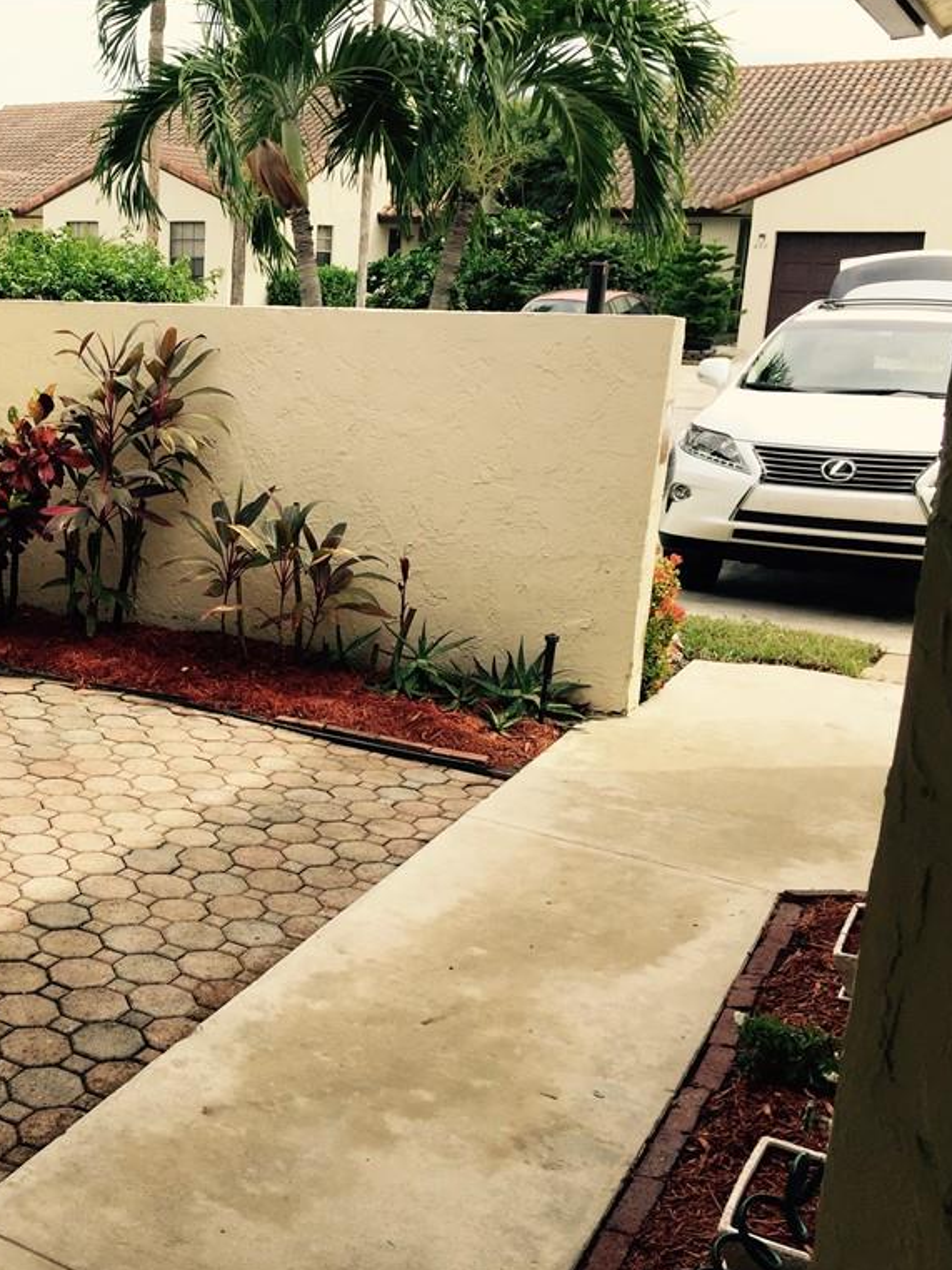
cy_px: 636
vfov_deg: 47.9
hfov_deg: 35.2
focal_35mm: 39
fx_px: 1430
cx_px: 140
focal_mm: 4.15
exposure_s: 1/1068
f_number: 2.2
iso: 32
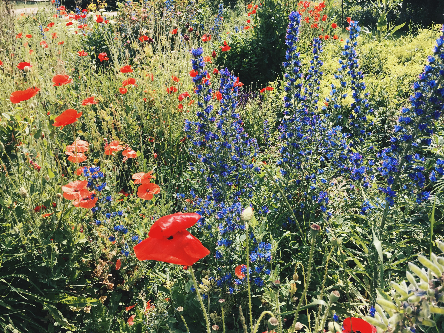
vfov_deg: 48.2
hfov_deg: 61.7
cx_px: 222
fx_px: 372
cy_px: 166
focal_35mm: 29
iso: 32
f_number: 2.2
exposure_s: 1/879
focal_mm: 4.15
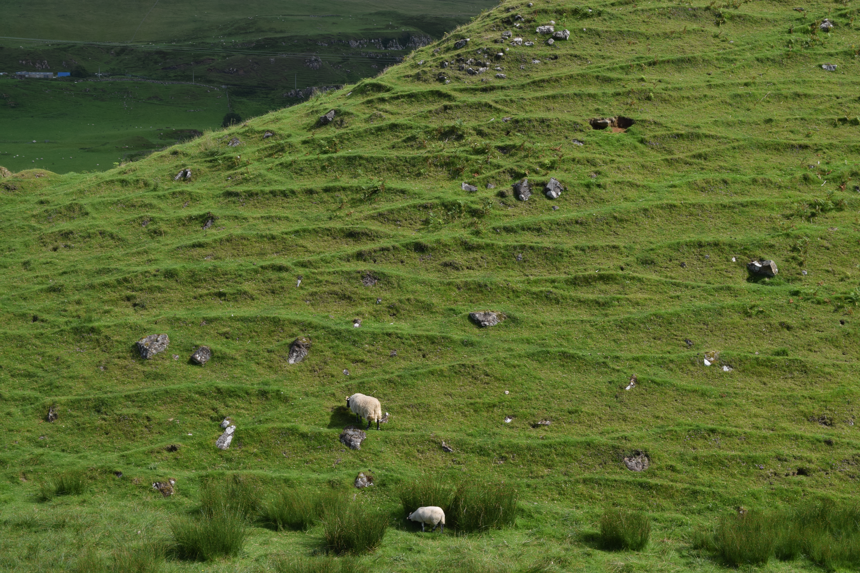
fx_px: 1290
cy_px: 286
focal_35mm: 54
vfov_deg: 25.1
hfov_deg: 36.9
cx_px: 430
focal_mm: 36
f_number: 11
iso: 100
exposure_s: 1/60
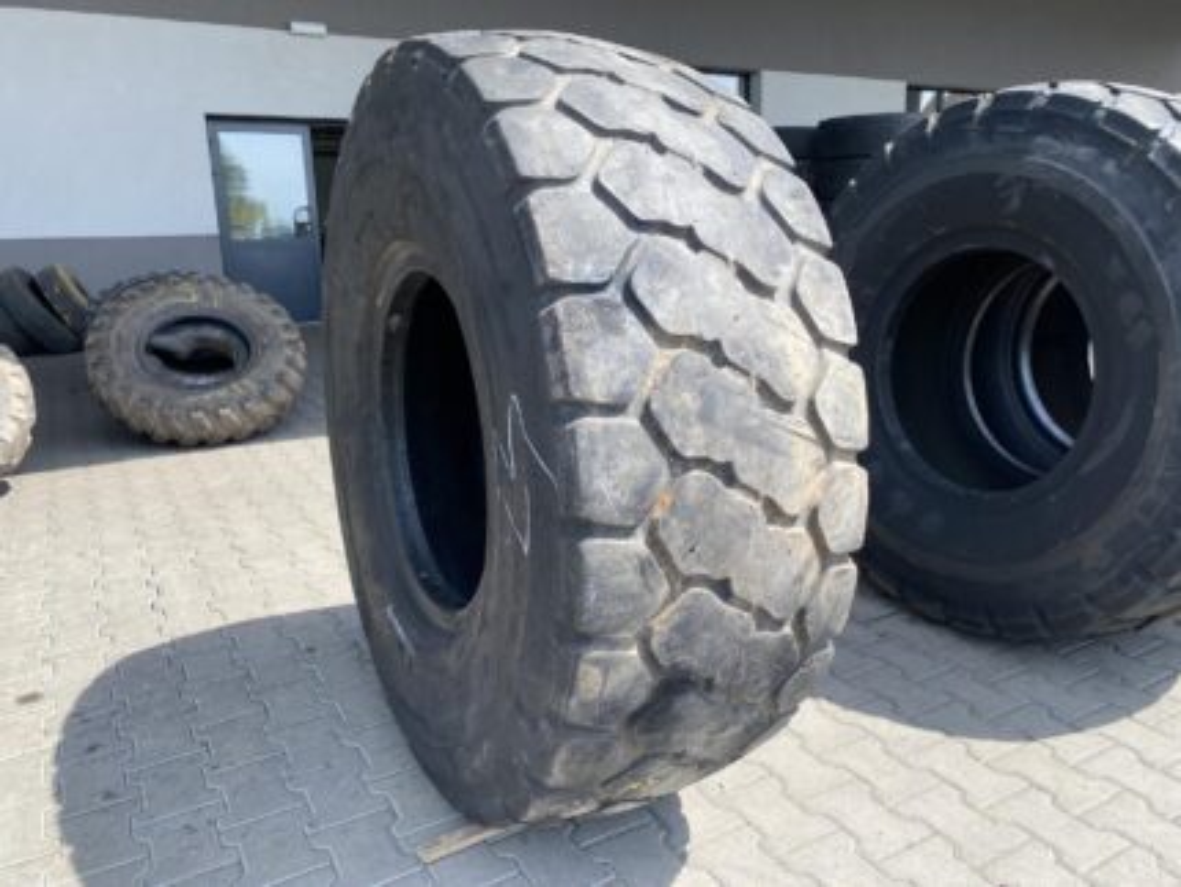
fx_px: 888
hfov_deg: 67.3
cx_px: 590
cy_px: 444
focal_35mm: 26
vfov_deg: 53.1
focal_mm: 4.25
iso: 32
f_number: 1.8
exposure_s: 1/934
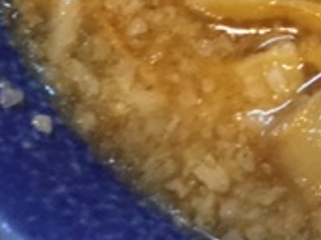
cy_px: -147
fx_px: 1002
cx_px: 463
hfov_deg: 16.7
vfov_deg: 12.8
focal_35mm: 108
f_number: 2.2
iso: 200
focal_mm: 4.15
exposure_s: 1/30
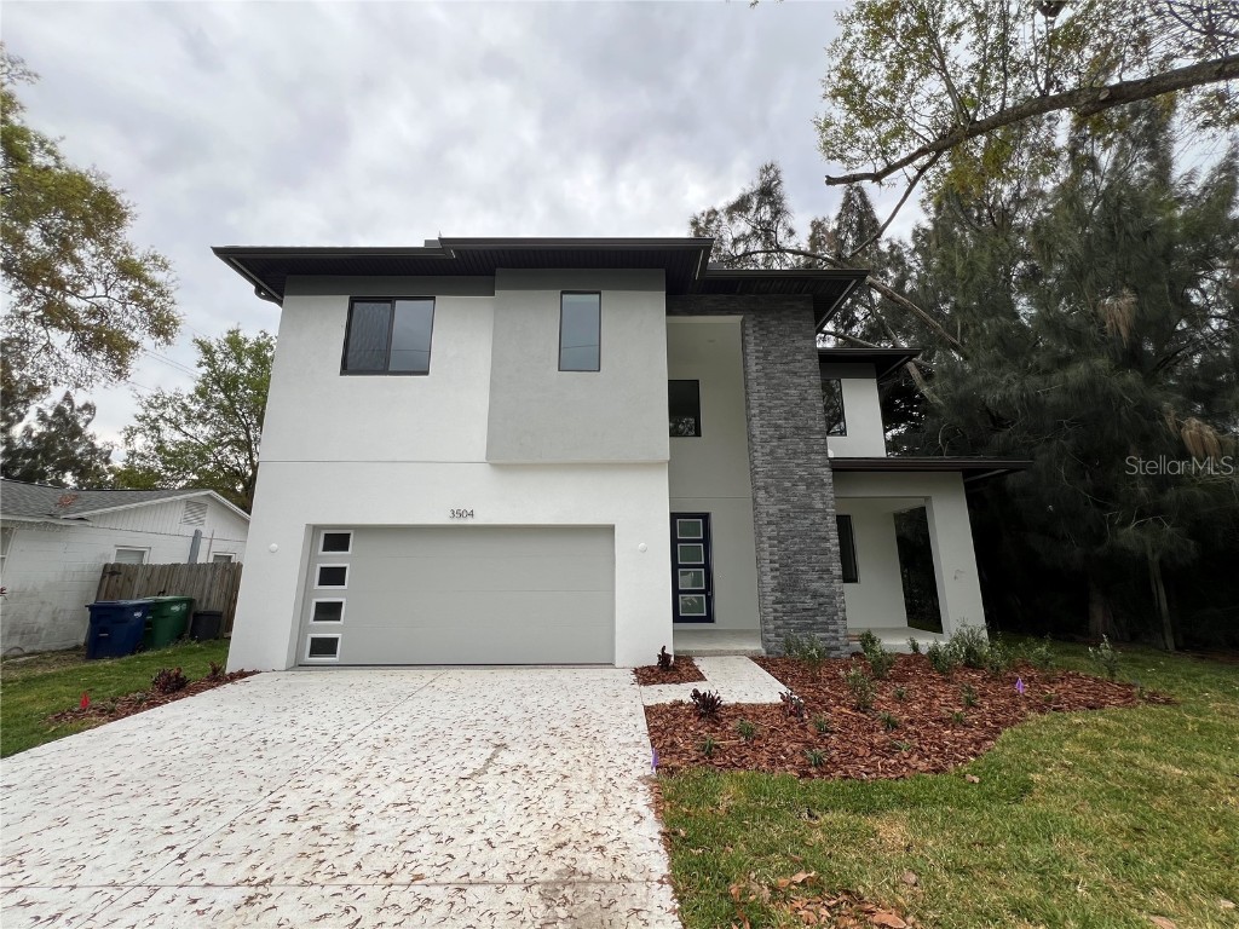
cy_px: 464
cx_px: 620
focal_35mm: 13
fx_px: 465
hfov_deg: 106.2
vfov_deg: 89.9
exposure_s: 1/331
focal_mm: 1.57
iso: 32
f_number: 1.8
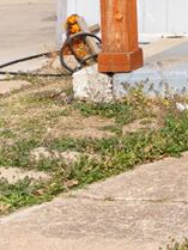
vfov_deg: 14.2
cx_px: 527
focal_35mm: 127
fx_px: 919
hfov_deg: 9.6
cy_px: -153
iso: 200
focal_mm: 18
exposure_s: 1/1250
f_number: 3.2
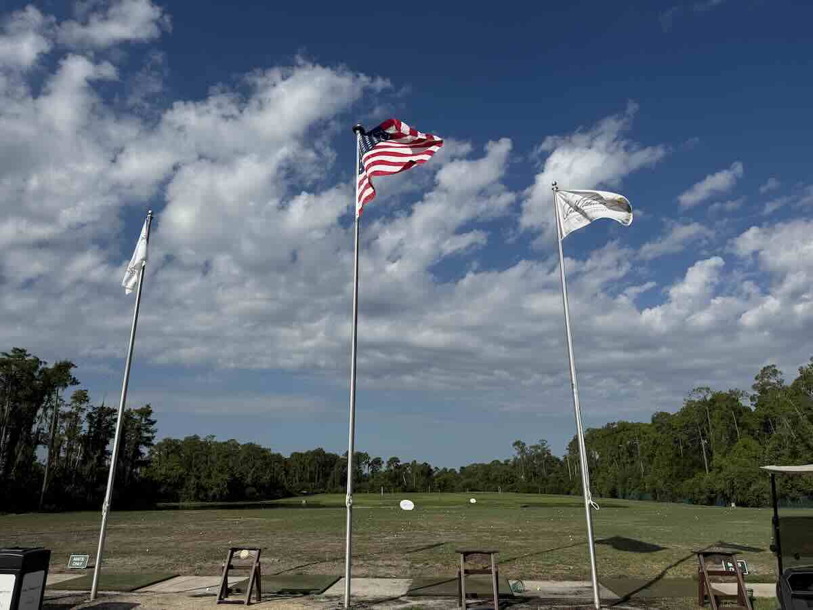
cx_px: 406
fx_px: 564
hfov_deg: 71.6
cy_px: 305
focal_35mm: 24
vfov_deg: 56.8
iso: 80
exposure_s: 1/9091
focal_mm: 6.76
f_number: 1.78
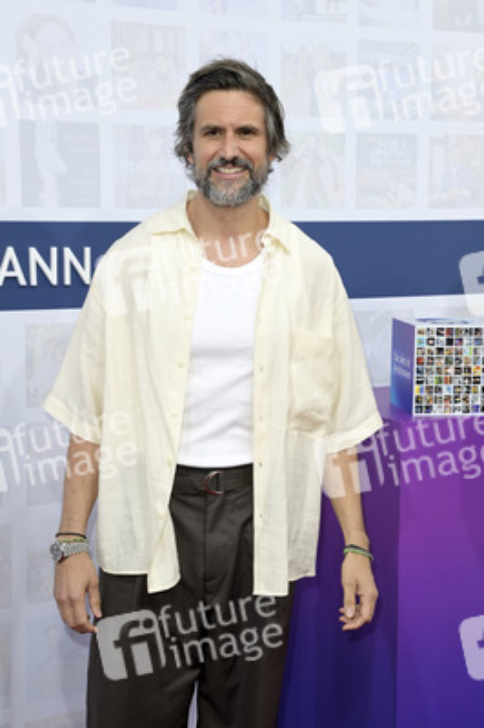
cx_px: 242
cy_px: 364
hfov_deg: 20.9
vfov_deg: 31.0
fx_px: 1313
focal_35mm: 65
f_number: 7.1
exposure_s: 1/125
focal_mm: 65
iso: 640
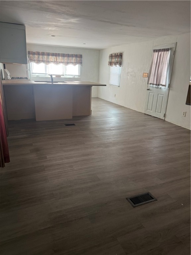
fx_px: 177
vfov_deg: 71.6
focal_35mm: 24
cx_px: 96
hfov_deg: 56.8
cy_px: 128
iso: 200
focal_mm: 6.76
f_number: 1.78
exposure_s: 1/113
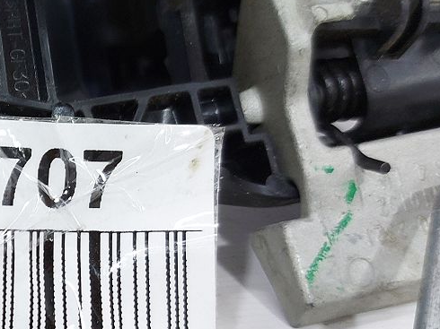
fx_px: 864
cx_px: -50
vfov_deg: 21.5
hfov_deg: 26.3
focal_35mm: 68
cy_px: 228
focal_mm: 5.23
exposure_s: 1/50
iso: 80
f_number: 1.8
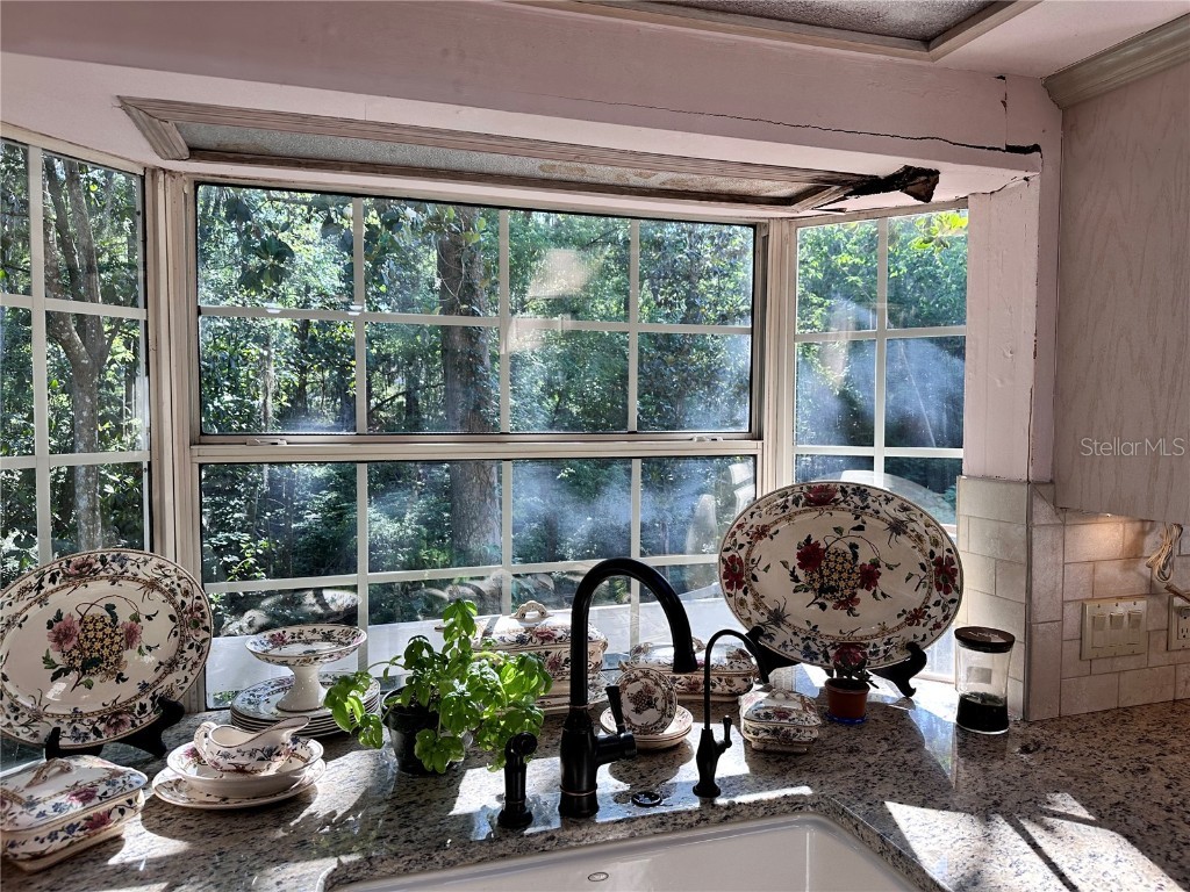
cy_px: 446
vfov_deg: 56.8
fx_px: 825
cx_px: 595
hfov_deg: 71.6
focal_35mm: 24
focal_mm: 6.86
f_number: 1.78
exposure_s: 1/188
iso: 64
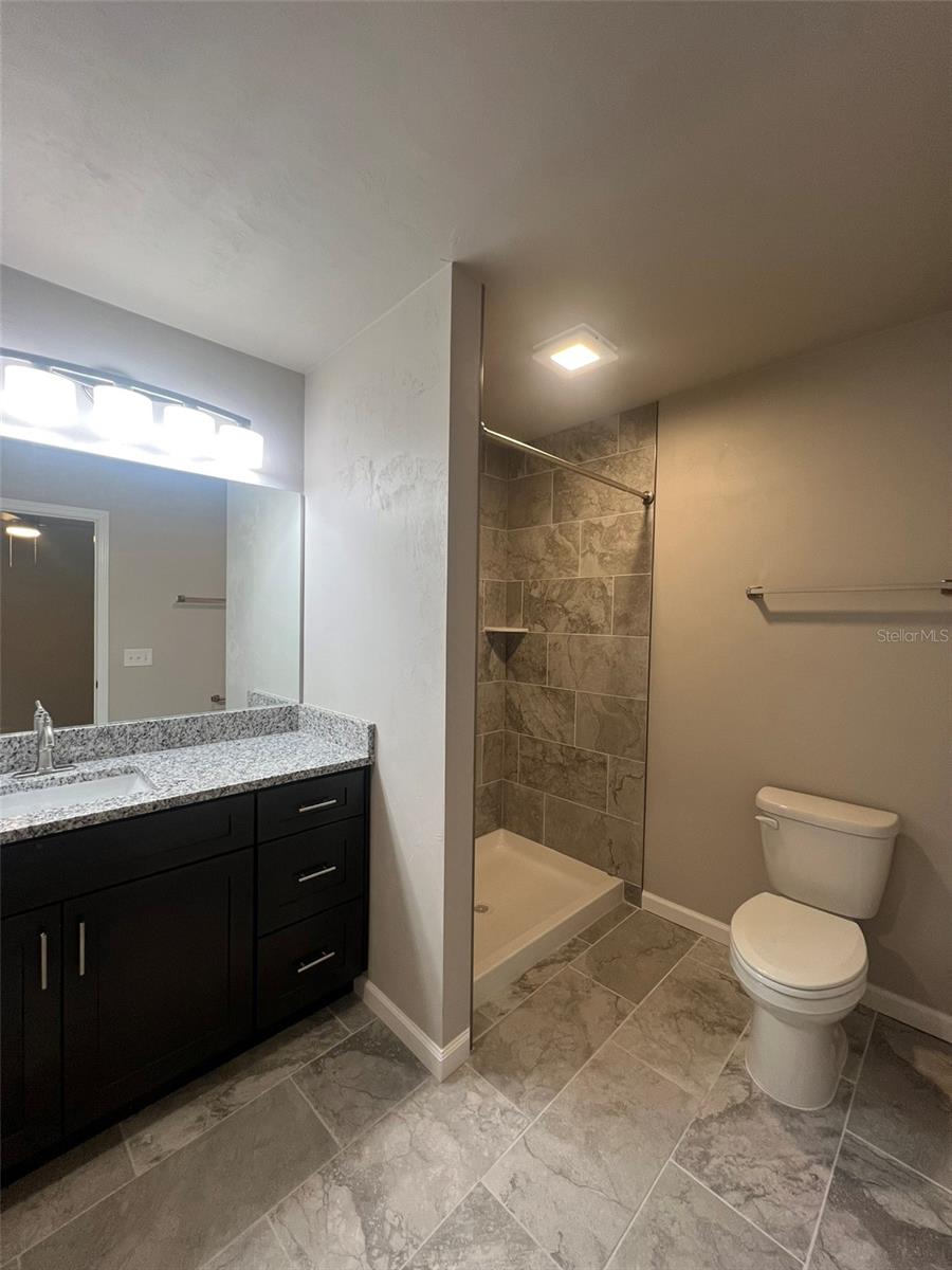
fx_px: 477
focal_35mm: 13
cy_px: 635
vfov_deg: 106.2
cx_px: 476
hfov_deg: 89.9
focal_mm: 1.57
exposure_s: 1/120
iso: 160
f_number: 1.8
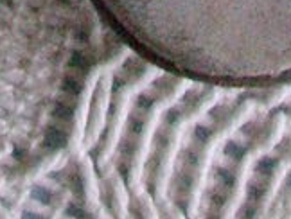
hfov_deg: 5.1
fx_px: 3250
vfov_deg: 3.5
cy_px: -864
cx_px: -52
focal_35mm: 386
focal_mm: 7.6
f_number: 3
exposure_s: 1/160
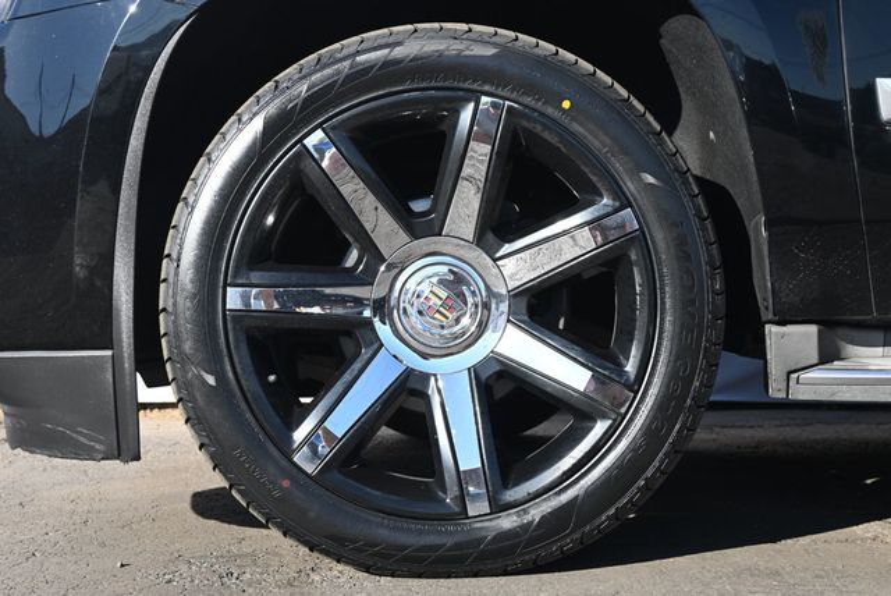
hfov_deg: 41.7
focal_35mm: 47
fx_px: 1170
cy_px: 298
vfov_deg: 28.6
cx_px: 446
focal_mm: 31.5
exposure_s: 1/250
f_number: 5.6
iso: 200
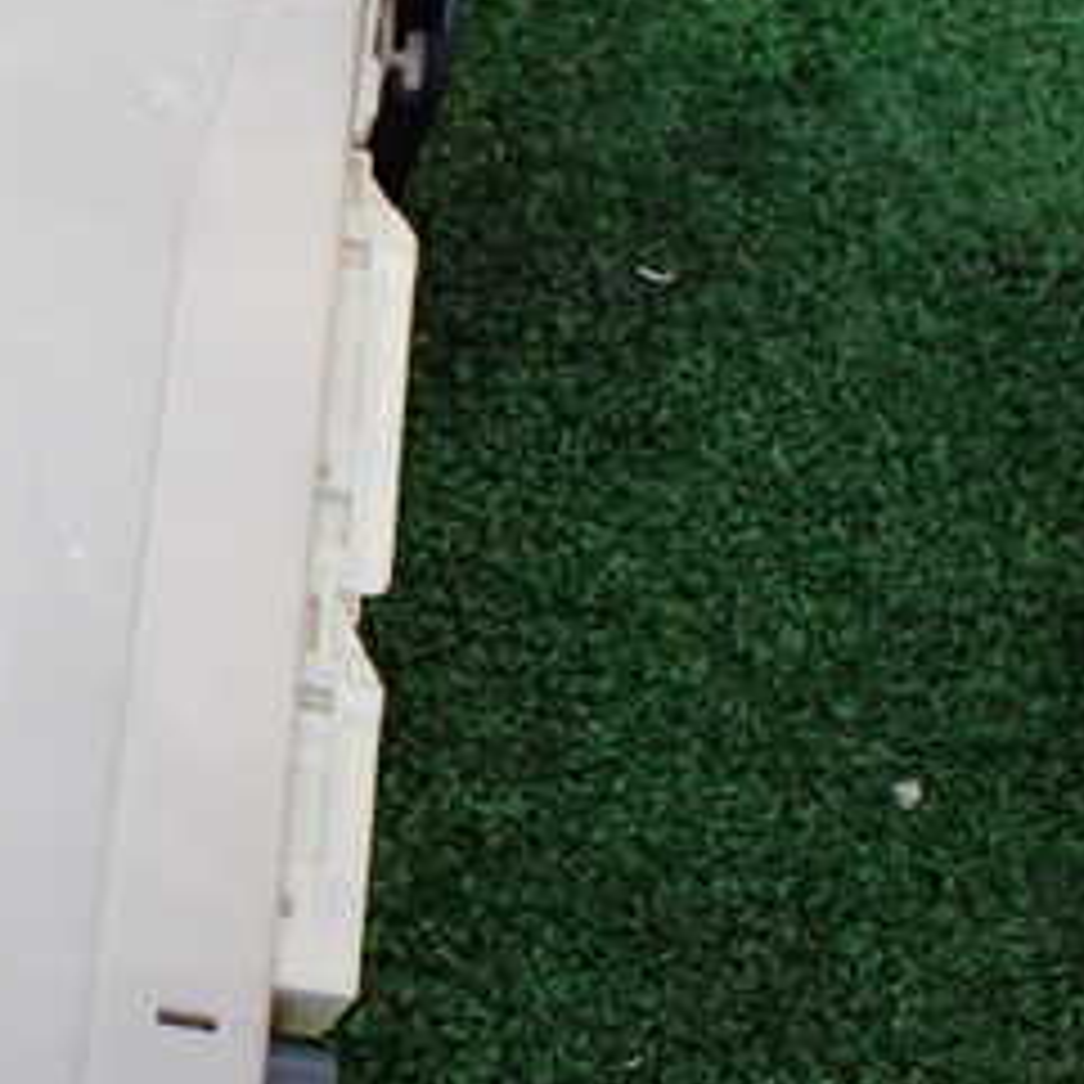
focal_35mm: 66
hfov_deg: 23.8
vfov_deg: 26.0
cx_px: -216
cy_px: 670
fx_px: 2338
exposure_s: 1/125
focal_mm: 5.4
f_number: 2.3
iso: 500
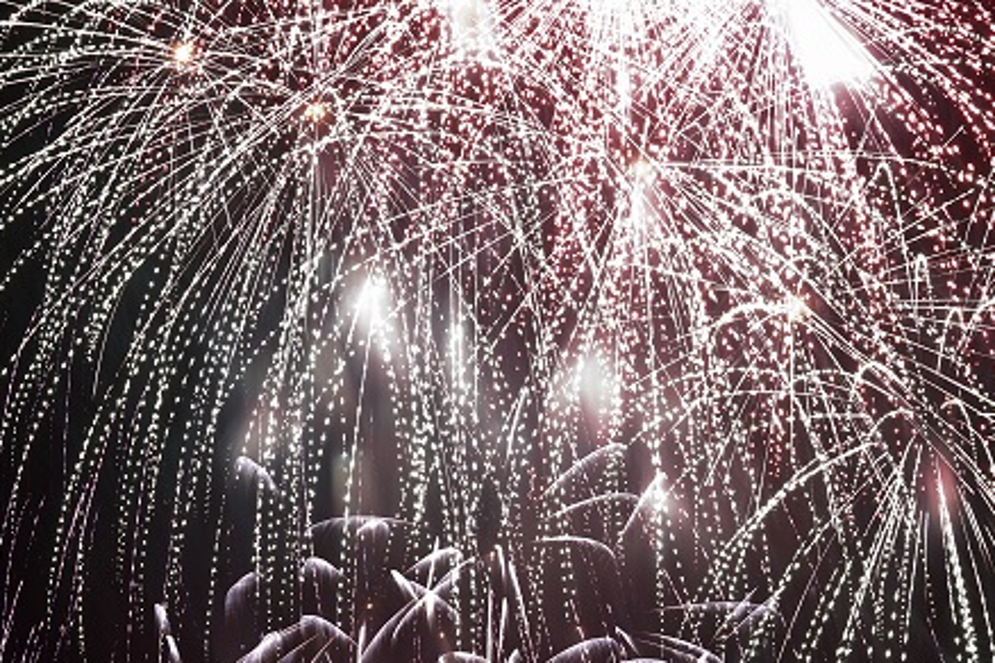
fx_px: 3642
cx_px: 622
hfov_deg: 15.5
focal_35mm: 132
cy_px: 366
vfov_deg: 10.4
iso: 100
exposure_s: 3.9
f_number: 10
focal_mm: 55
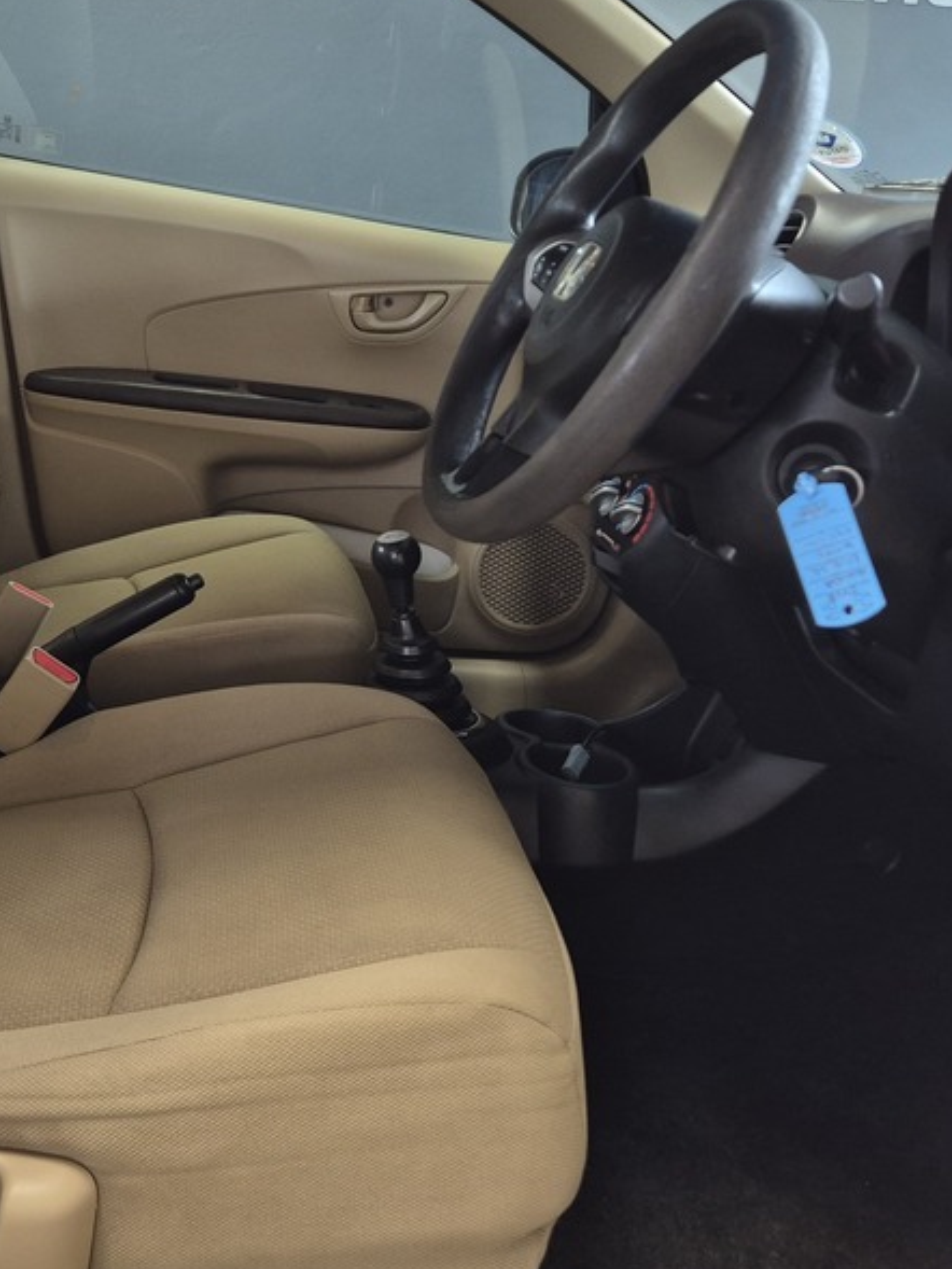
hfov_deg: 35.2
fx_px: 1466
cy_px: 556
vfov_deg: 46.7
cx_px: 235
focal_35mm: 40
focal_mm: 5.4
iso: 250
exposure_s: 1/100
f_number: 1.8
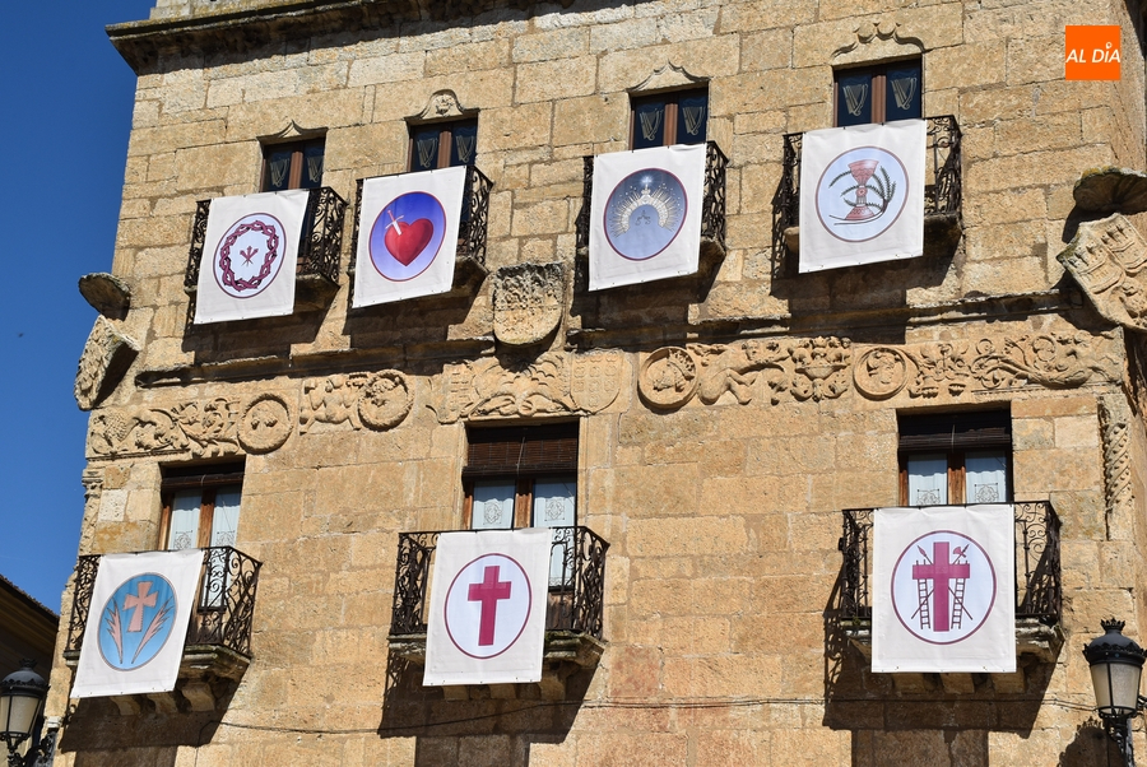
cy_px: 384
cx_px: 574
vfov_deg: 21.6
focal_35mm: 63
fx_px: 2009
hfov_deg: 31.9
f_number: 11
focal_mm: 42
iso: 200
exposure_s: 1/500
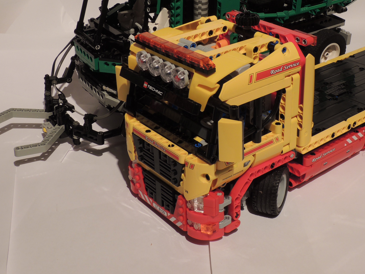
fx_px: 601
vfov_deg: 25.5
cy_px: 83
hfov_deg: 33.6
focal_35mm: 57
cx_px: 231
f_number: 6.6
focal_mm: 7.1
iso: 100
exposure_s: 1/2.5
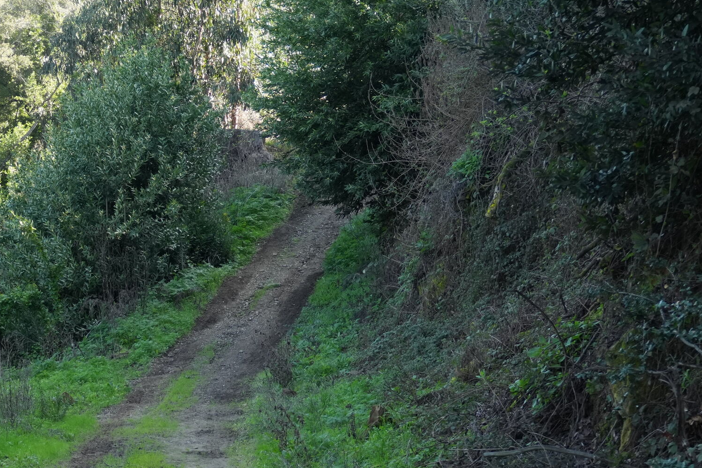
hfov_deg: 17.8
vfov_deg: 11.9
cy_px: 184
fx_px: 2242
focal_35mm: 115
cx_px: 337
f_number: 4.5
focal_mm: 40
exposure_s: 1/320
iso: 500
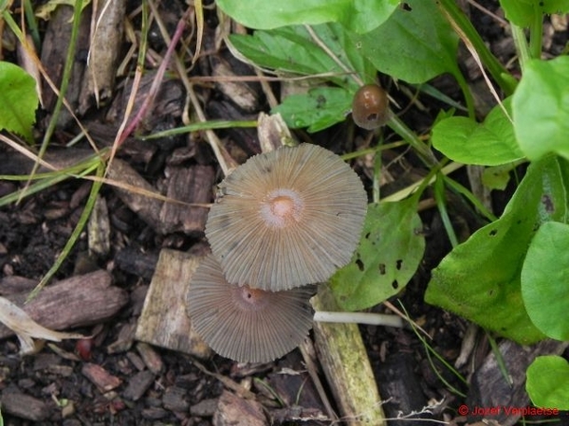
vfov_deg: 10.3
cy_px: 213
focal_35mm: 144
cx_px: 284
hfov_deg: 13.7
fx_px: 2367
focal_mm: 25.7
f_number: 4.5
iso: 160
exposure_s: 1/77.3
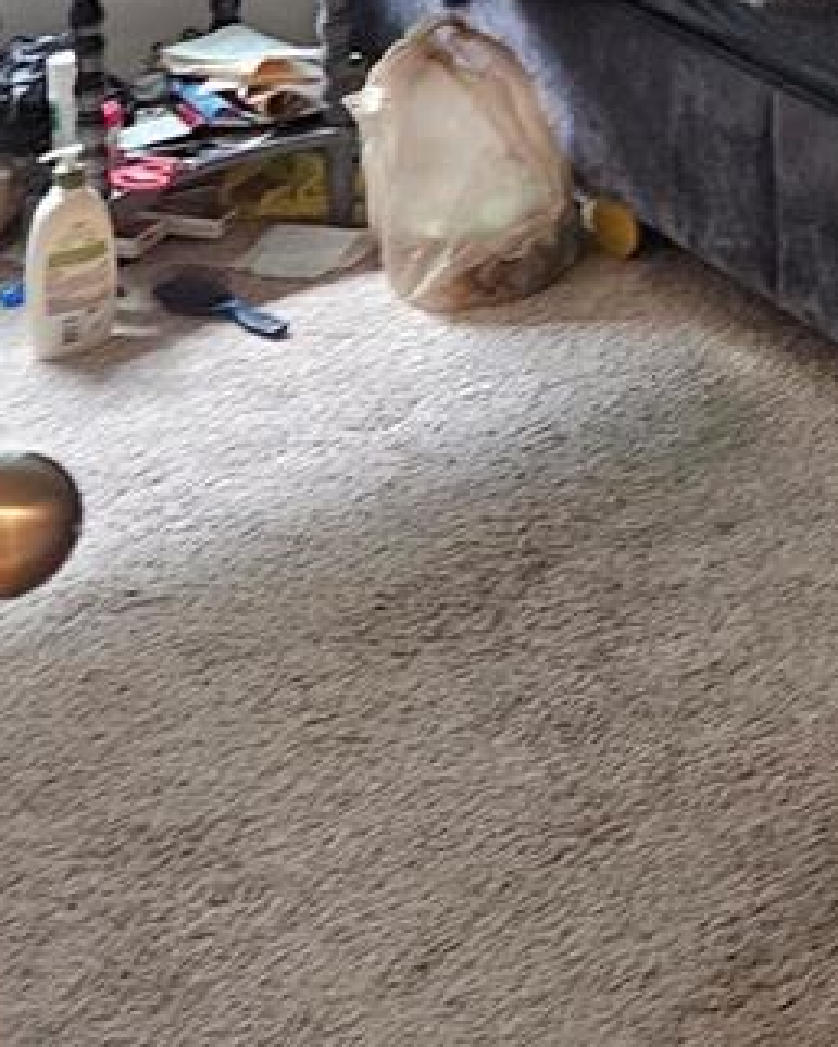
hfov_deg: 16.4
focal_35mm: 84
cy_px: -463
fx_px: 2603
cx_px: 1311
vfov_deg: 20.0
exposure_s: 1/30
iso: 640
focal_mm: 5.4
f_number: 1.8
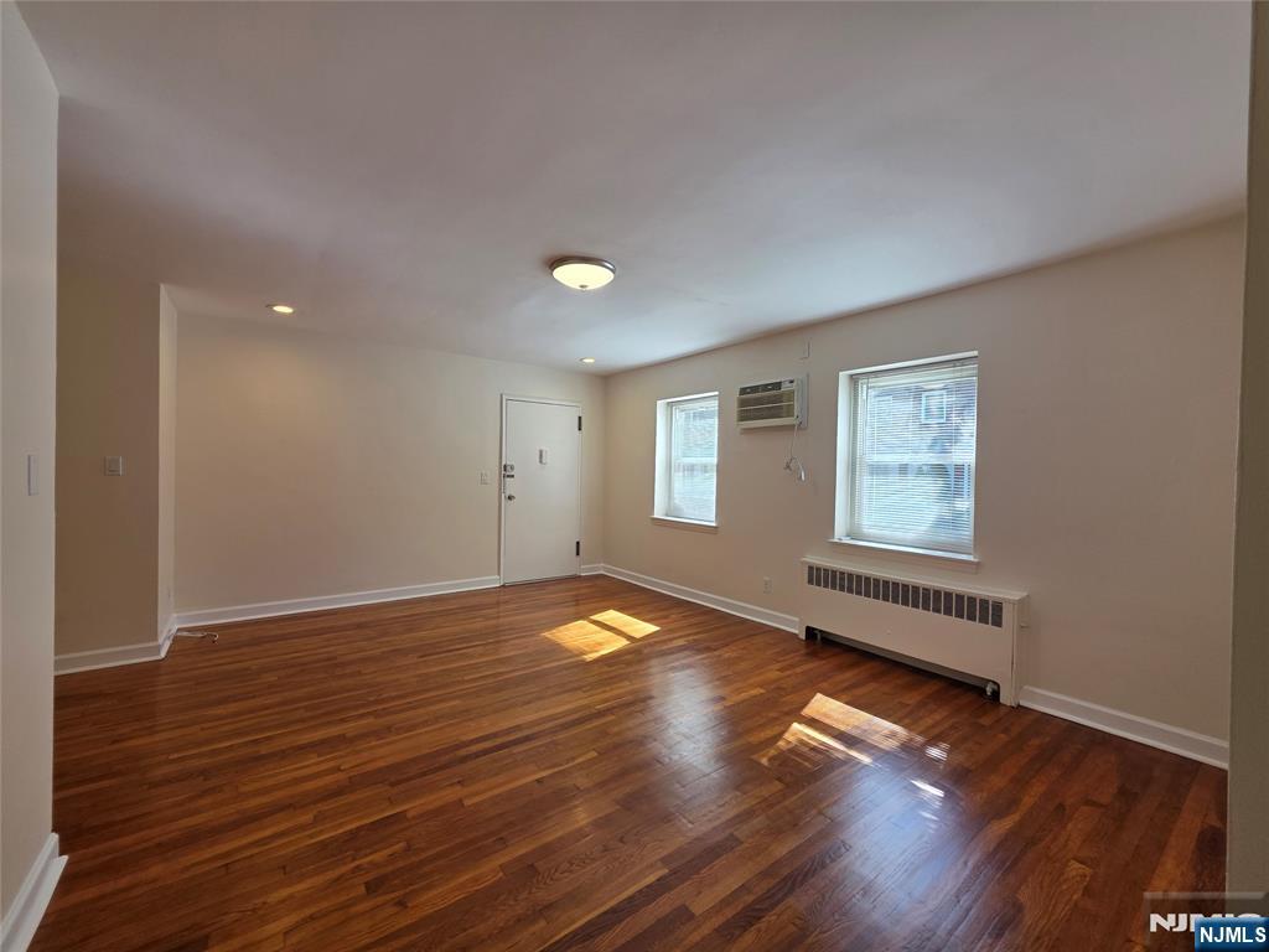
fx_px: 477
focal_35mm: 13
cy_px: 476
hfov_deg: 106.2
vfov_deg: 89.9
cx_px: 634
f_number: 1.9
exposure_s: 1/120
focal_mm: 2.2
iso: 40
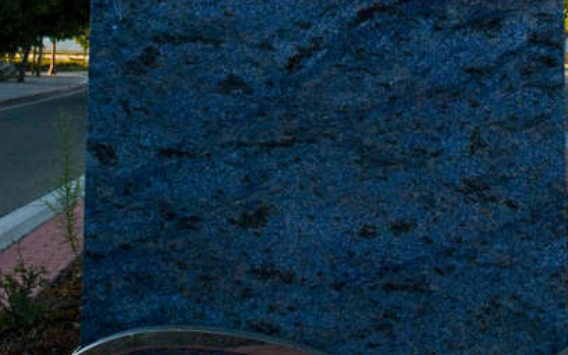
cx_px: 341
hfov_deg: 28.5
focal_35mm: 72
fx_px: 1115
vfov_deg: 16.7
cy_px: -148
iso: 1400
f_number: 9
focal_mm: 24
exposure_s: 1/400
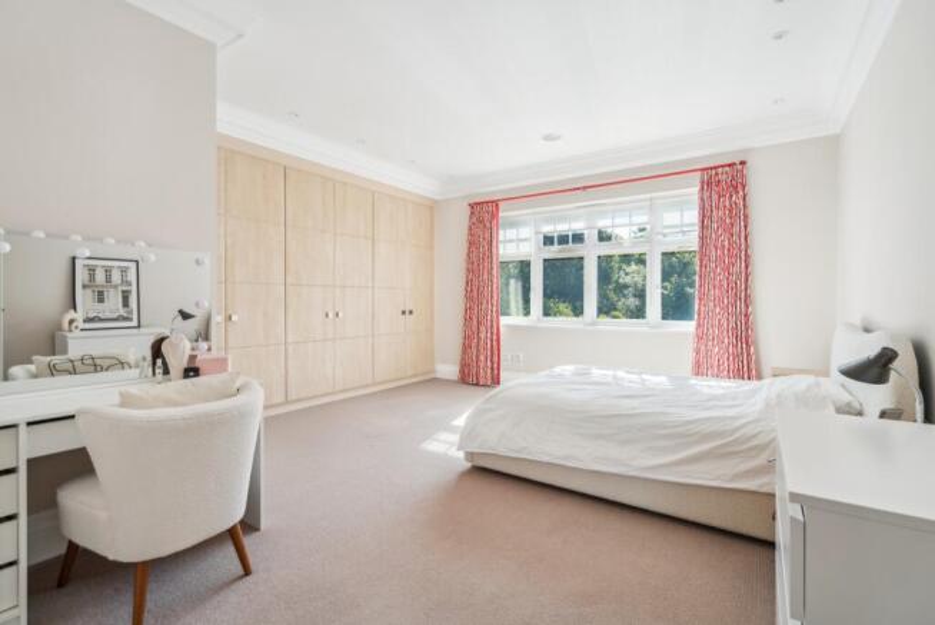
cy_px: 312
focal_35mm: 16
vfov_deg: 73.8
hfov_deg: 96.7
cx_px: 468
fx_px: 416
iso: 640
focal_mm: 16
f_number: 5
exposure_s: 1/320
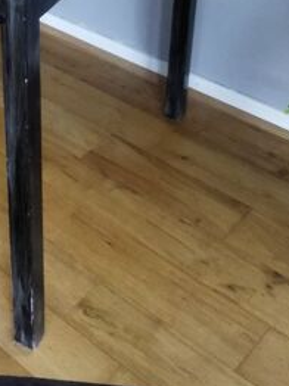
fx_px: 736
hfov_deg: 20.8
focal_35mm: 66
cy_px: -9
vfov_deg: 27.5
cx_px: -55
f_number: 1.79
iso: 600
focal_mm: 4.71
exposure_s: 1/25
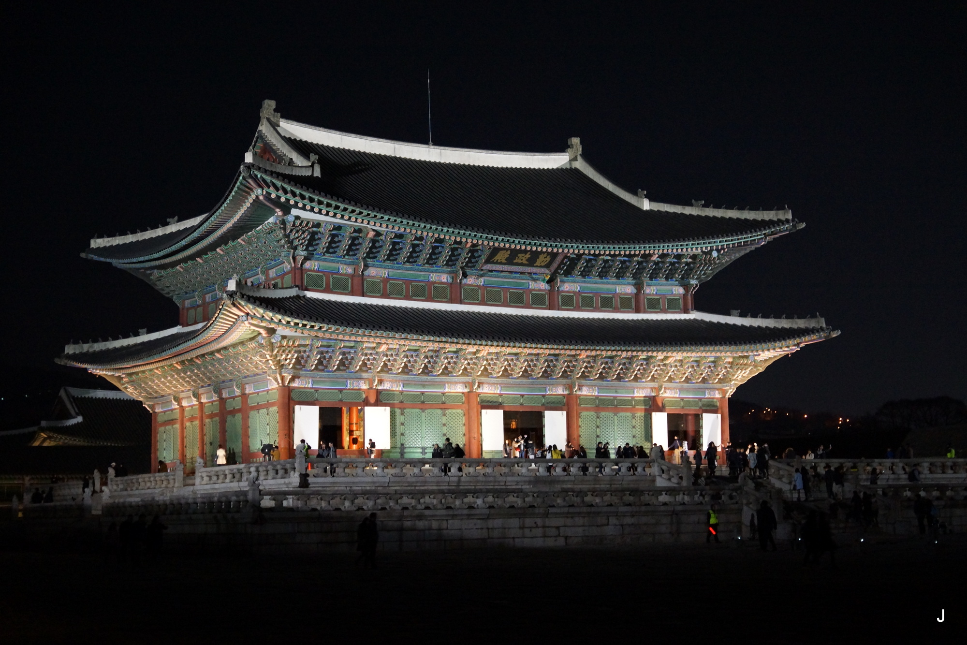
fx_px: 1410
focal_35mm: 52
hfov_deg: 37.8
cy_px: 322
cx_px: 484
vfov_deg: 25.8
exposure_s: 1/30
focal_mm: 35
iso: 1600
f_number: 2.8
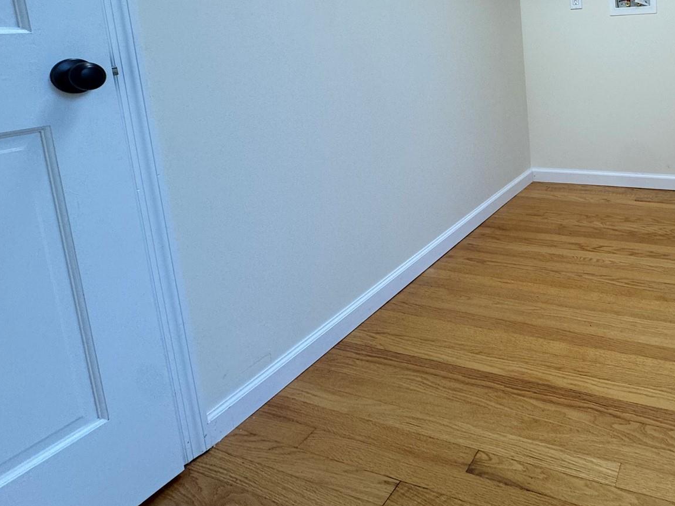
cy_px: 91
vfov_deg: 51.0
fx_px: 487
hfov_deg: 61.1
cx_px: 578
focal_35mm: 25
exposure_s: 1/120
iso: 100
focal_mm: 2.22
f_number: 2.2
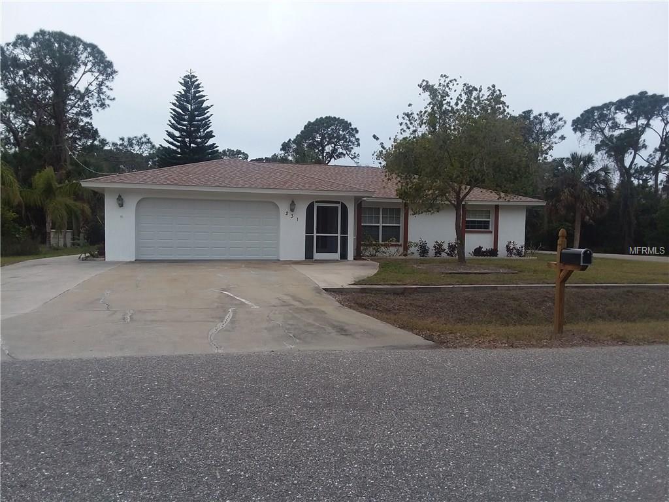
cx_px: 334
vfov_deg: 51.4
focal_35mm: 27
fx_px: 522
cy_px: 251
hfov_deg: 65.3
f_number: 1.9
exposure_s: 1/1468
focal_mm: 2.91
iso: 50
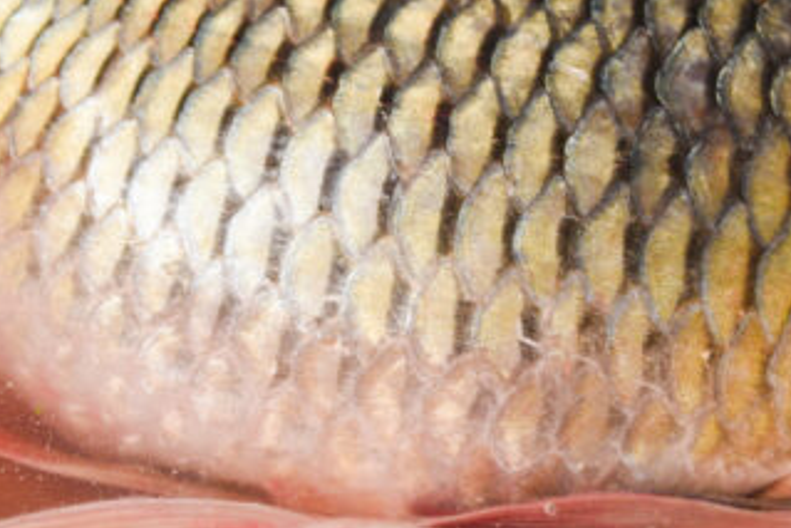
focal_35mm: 122
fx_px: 2682
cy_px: 250
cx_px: 397
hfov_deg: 16.8
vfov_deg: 11.2
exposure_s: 1/50
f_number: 2.8
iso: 640
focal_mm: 38
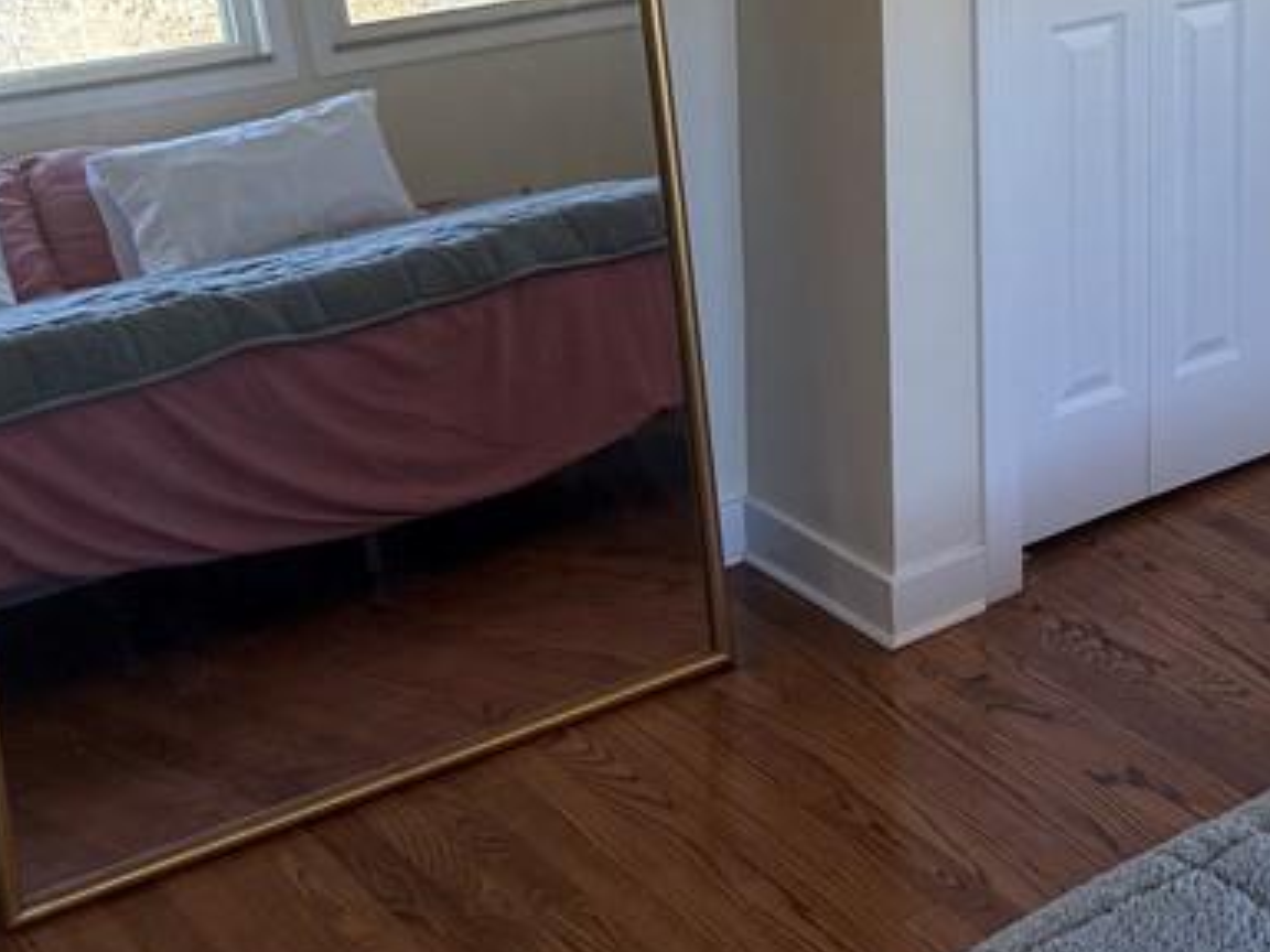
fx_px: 2348
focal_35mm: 64
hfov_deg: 28.2
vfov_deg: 21.9
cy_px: -63
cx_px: 1303
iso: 160
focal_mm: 6.76
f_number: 1.78
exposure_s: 1/140
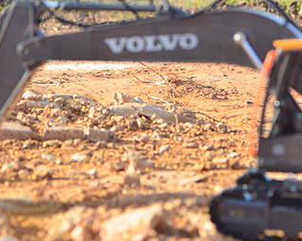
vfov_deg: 7.9
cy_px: 19
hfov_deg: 9.9
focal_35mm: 195
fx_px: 1742
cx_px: 197
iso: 100
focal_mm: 56
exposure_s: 1/160
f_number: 5.6
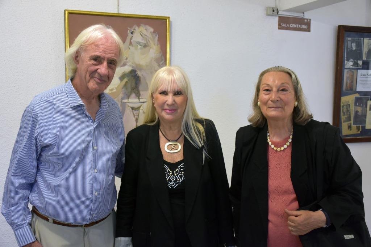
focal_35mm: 40
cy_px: 124
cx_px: 186
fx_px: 417
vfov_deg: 33.0
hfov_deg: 47.9
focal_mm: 27
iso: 1250
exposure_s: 1/60
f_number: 4
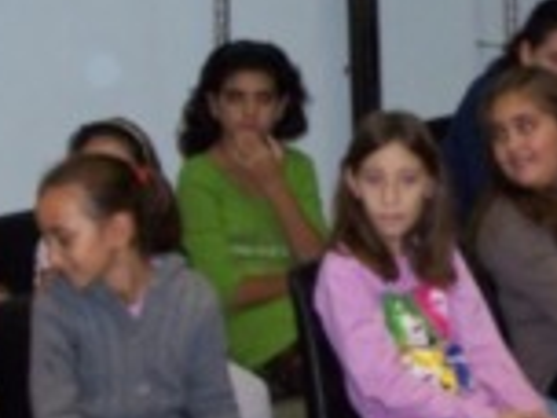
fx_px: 2156
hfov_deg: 14.5
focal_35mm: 134
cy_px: 161
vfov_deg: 11.1
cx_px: 561
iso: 160
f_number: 3
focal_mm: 8.5
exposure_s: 1/60
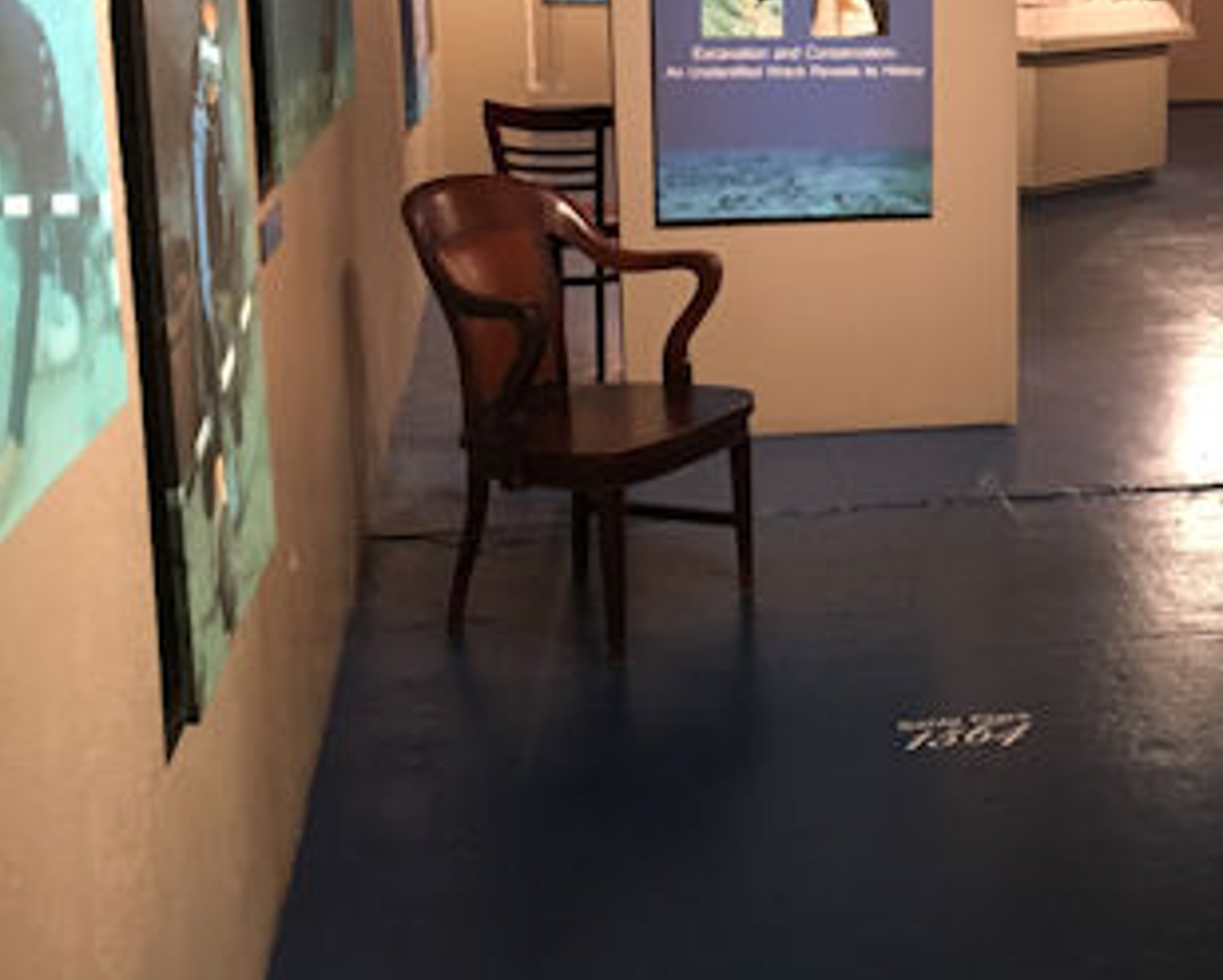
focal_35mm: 56
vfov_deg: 26.9
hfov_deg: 32.2
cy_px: 278
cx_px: 1052
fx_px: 2029
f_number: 2.2
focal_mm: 4.15
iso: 200
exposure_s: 1/24
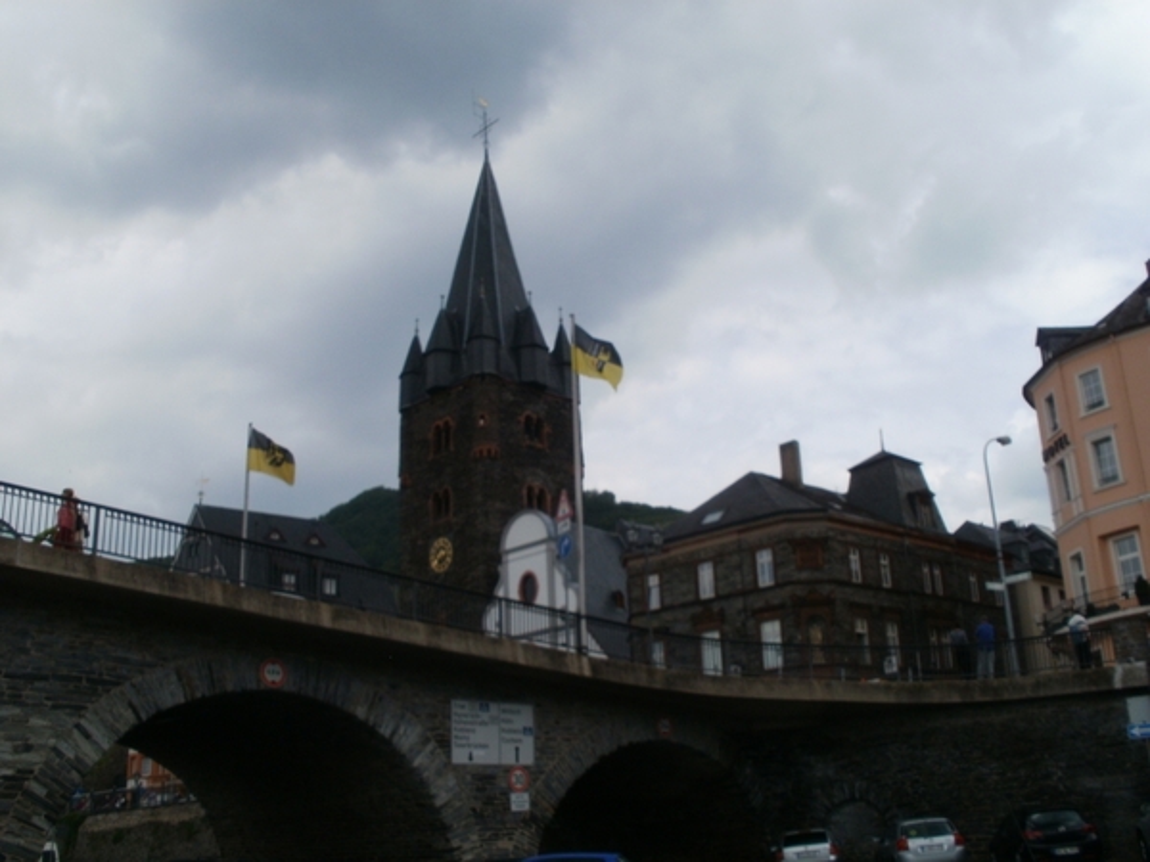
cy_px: 431
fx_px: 1196
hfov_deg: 51.4
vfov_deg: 39.7
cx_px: 575
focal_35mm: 36
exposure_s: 1/500
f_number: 5.6
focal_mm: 6.3
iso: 100
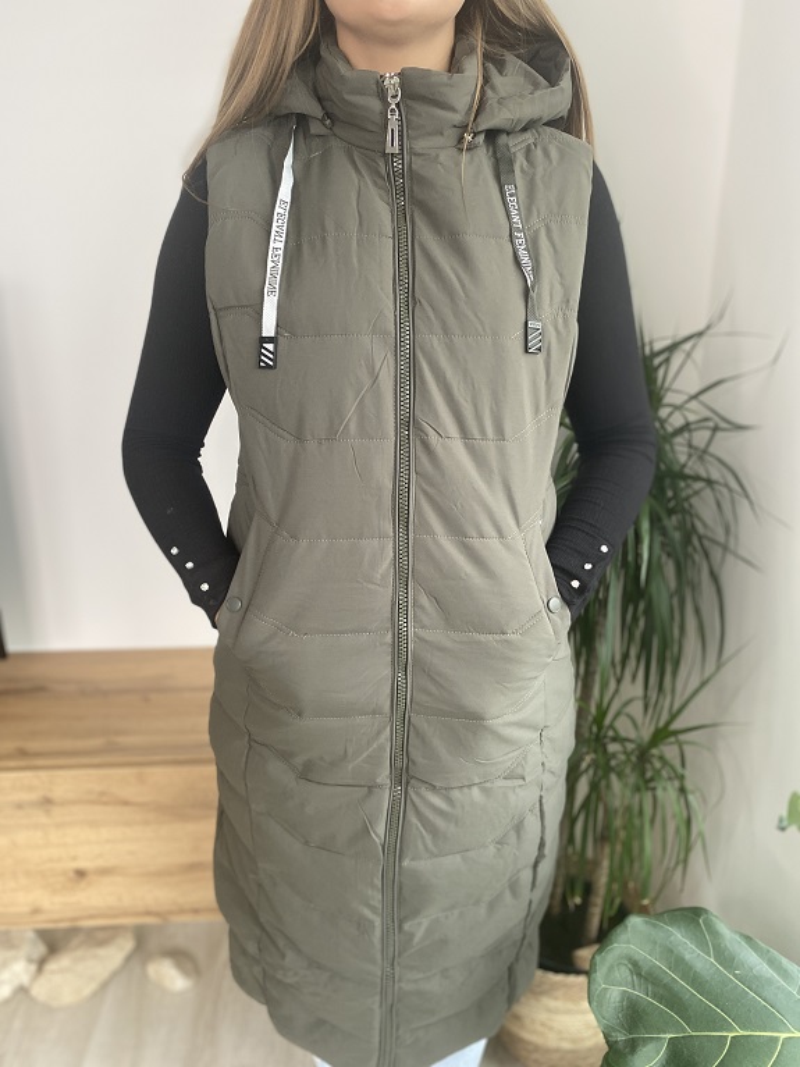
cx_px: 400
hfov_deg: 53.1
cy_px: 534
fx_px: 801
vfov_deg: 67.3
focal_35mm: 26
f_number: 1.8
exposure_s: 1/68
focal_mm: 4.25
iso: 125
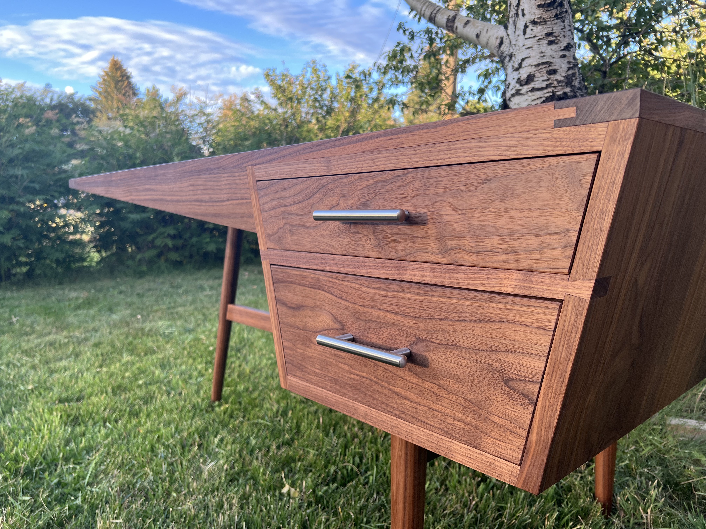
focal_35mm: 26
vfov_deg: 53.1
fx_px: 530
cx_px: 353
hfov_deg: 67.3
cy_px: 264
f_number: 1.5
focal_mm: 5.7
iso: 64
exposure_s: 1/157
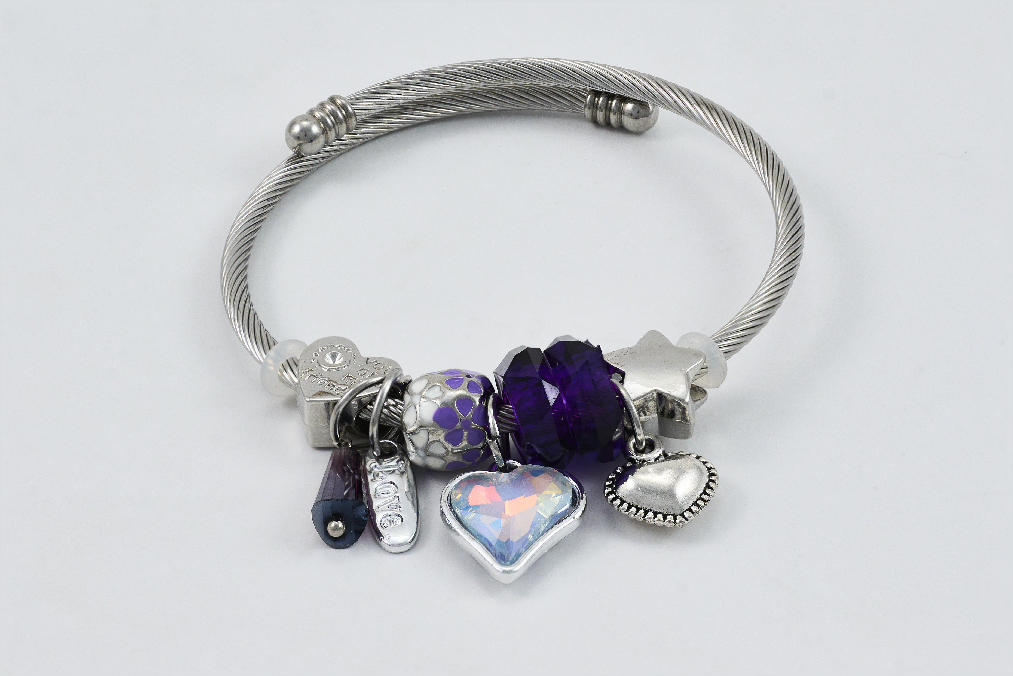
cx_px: 506
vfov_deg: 8.7
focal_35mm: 157
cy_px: 338
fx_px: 4418
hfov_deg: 13.1
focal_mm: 105
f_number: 8
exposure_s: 1/100
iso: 250
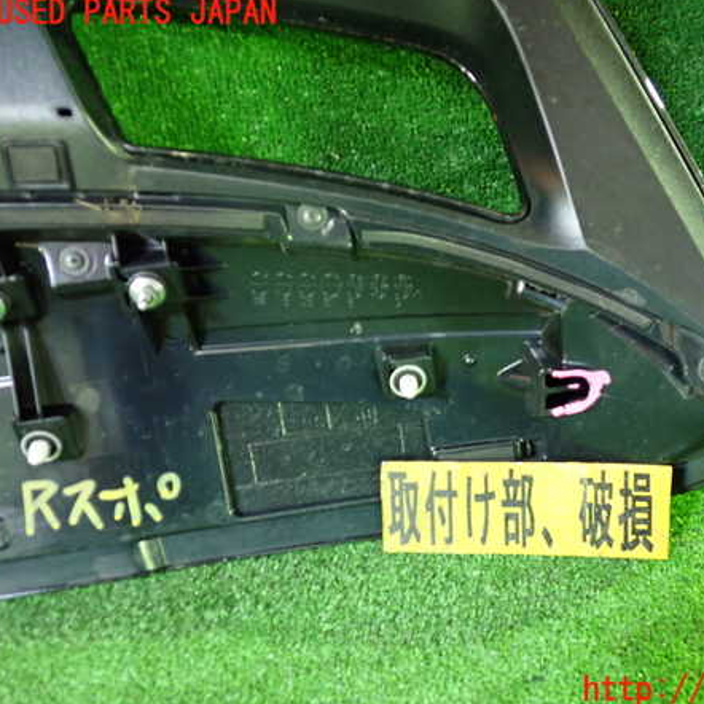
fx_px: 828
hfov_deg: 45.4
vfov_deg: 46.0
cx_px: 465
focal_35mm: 36
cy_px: 352
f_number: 2.3
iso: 800
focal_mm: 5.4
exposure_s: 1/13
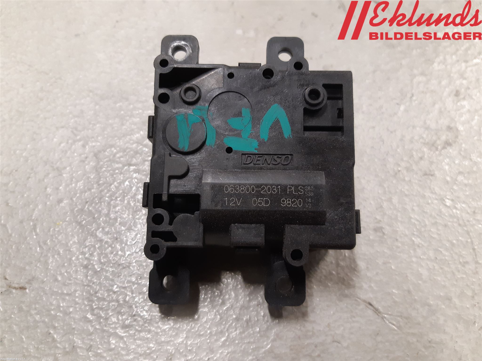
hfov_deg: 67.3
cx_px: 241
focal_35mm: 26
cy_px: 180
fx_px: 362
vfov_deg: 53.1
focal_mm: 3.93
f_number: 1.7
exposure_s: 1/50
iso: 200
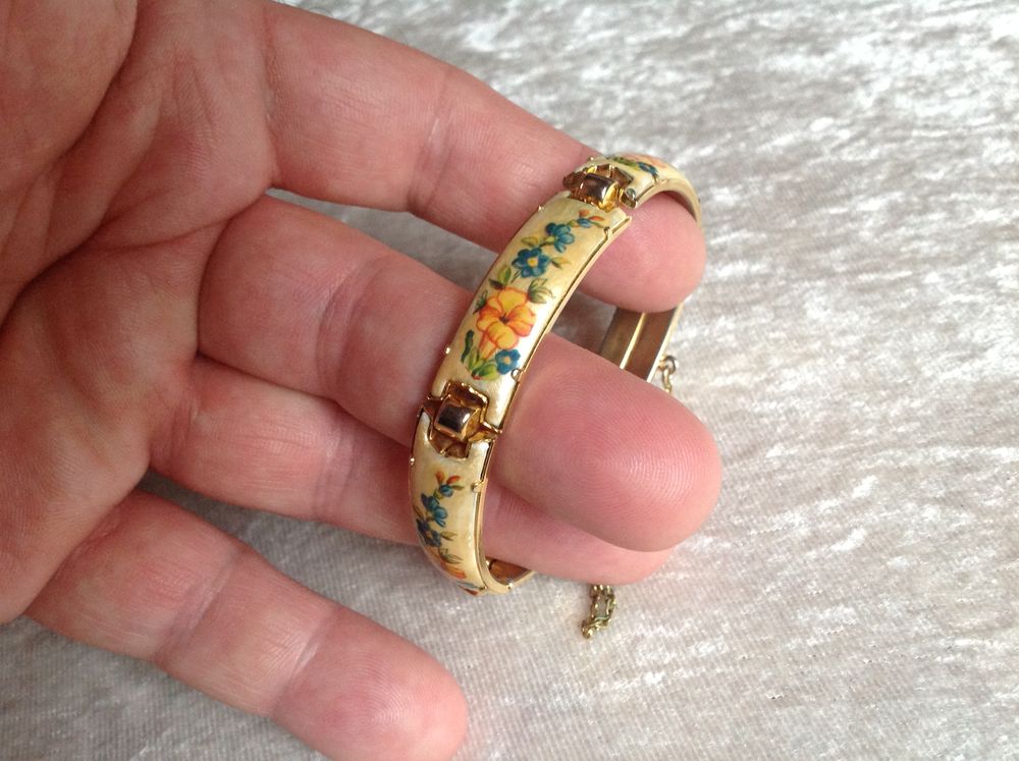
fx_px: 1029
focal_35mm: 35
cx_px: 510
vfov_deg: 40.6
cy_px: 380
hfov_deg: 52.7
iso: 200
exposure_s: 1/15
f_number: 2.4
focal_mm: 4.28
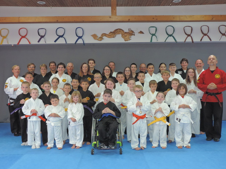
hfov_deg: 46.8
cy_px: 84
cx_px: 113
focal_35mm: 40
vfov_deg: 35.9
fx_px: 261
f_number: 3.3
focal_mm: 7.1
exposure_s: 1/40
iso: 400
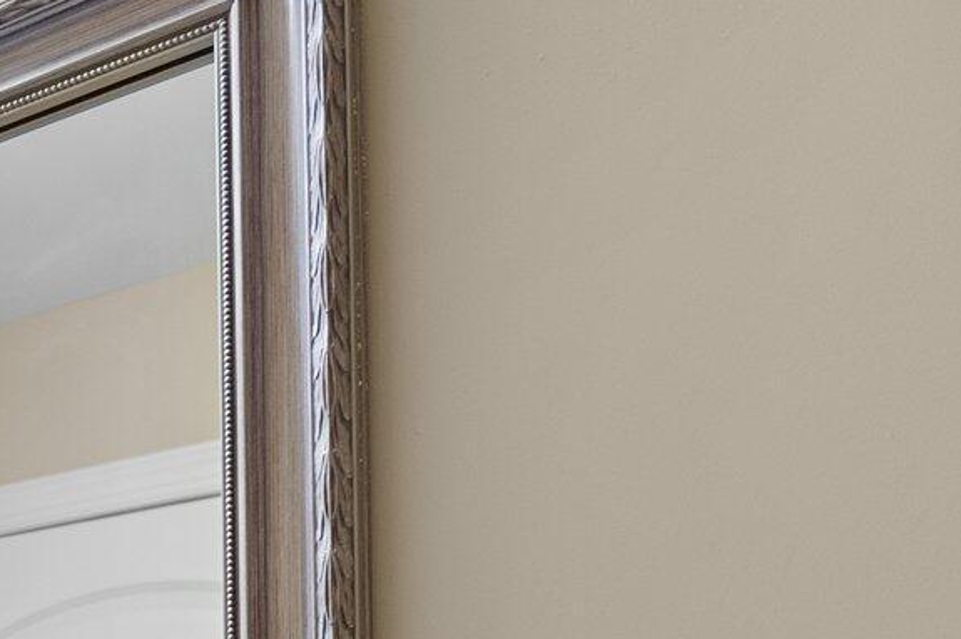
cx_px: -645
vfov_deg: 20.8
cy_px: 912
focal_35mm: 57
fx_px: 1520
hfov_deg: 23.6
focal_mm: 16
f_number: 4
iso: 400
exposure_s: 1/8
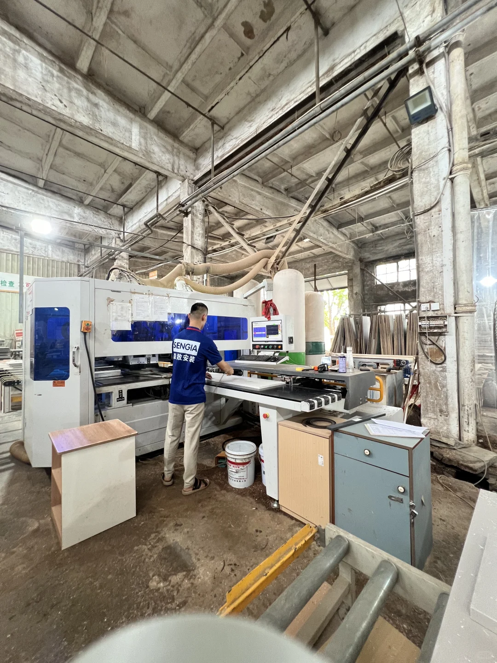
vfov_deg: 106.2
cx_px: 248
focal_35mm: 13
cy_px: 332
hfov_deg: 89.9
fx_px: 249
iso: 160
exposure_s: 1/50
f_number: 1.8
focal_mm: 1.57
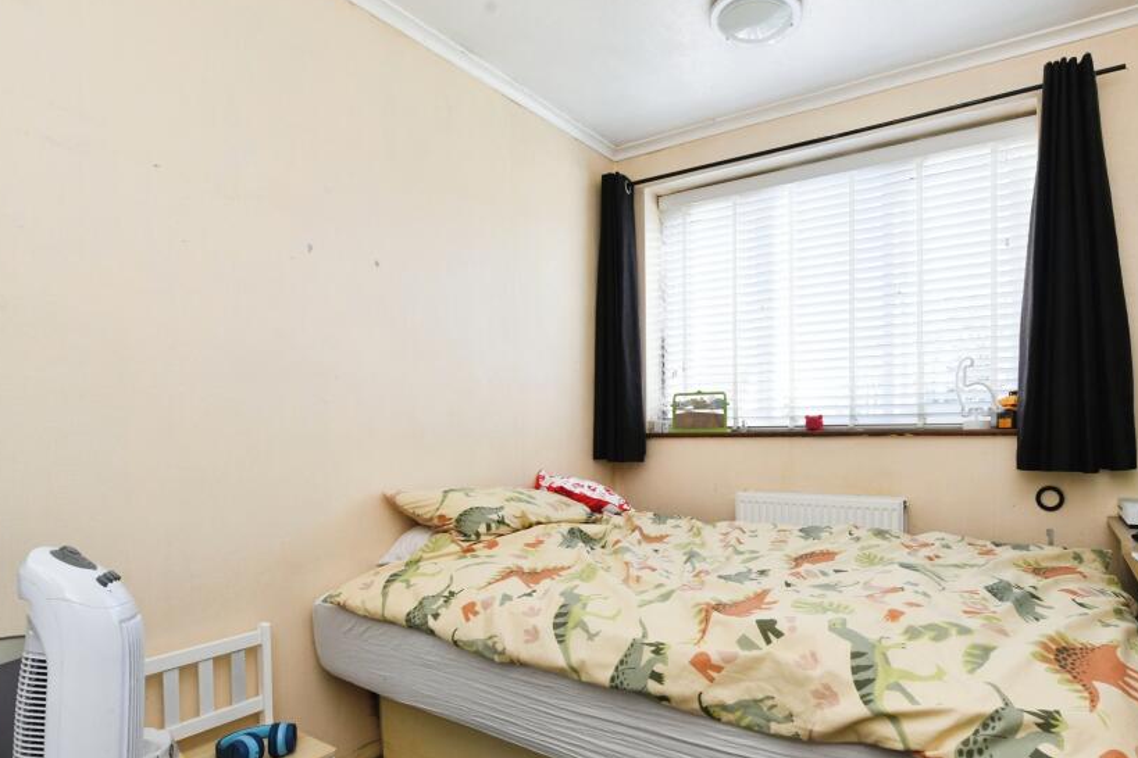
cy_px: 435
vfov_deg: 61.6
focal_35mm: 20
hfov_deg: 82.8
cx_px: 691
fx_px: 632
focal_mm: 16
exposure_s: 1/60
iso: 800
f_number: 9
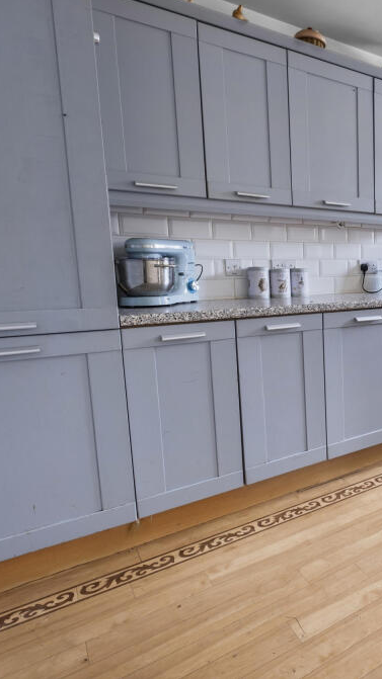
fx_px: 433
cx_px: 417
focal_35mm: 24
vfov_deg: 76.3
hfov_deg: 39.3
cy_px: 334
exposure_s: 1/2.5
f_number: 8
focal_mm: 10
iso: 160
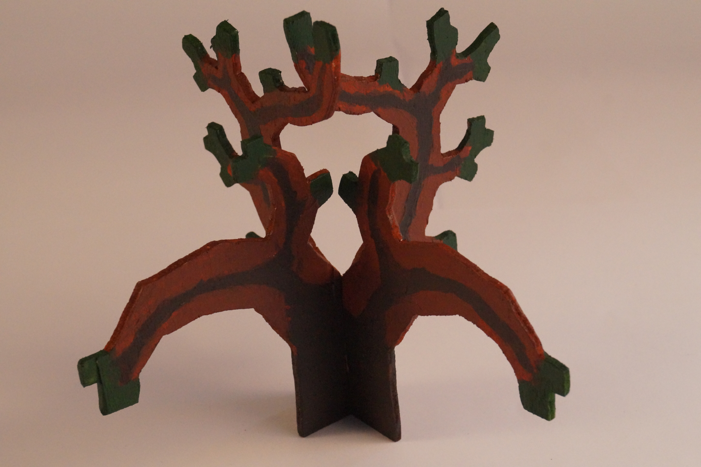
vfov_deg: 18.2
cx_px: 350
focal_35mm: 75
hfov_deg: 27.0
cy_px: 234
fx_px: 1460
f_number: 9
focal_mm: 50
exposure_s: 1/1250
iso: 3200
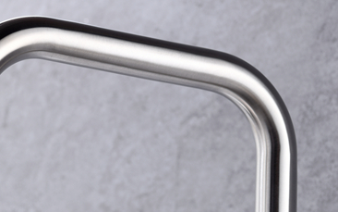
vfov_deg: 8.4
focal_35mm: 156
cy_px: 206
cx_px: -7
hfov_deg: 13.2
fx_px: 1437
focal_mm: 70
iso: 100
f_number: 10
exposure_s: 1/100
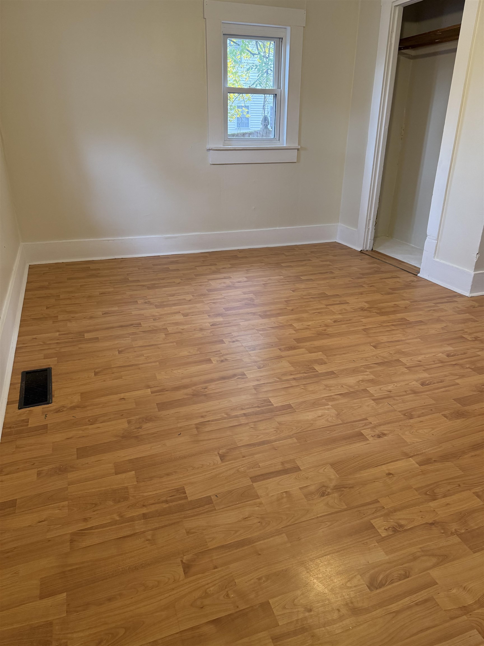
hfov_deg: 56.8
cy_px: 323
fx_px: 447
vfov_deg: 71.6
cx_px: 242
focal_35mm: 24
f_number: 1.78
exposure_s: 1/120
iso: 250
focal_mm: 6.76
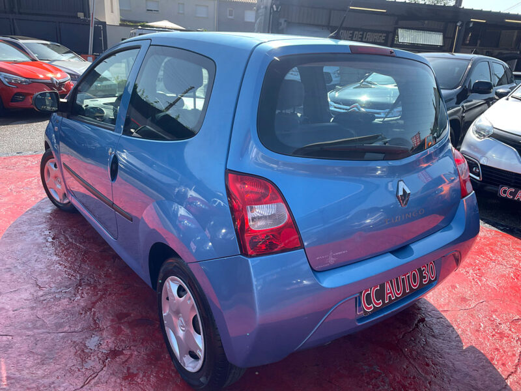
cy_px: 196
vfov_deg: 53.1
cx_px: 260
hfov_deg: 67.3
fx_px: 391
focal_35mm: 26
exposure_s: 1/997
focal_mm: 4.2
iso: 32
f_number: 1.6
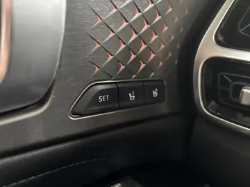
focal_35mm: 26
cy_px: 94
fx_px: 188
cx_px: 125
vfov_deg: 53.1
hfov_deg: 67.3
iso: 640
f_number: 1.6
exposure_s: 1/25
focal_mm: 5.96
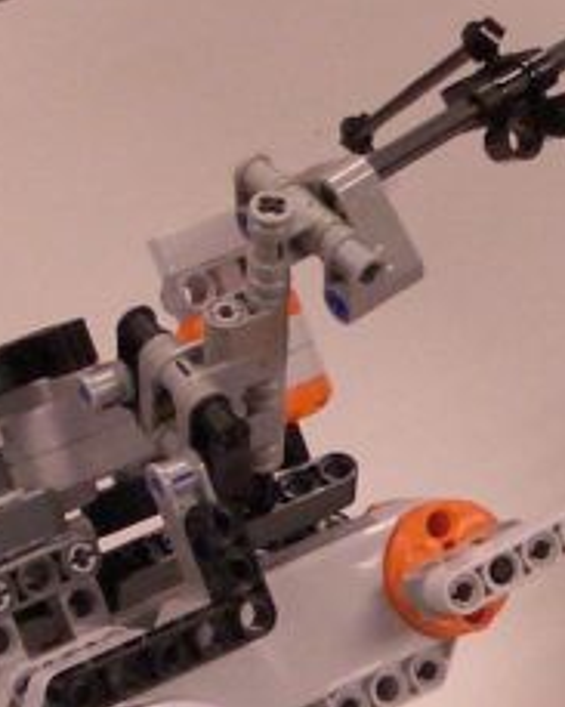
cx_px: 621
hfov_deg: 10.0
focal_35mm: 153
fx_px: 3200
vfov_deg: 12.5
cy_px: 611
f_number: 2.6
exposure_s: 1/100
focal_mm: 5.8
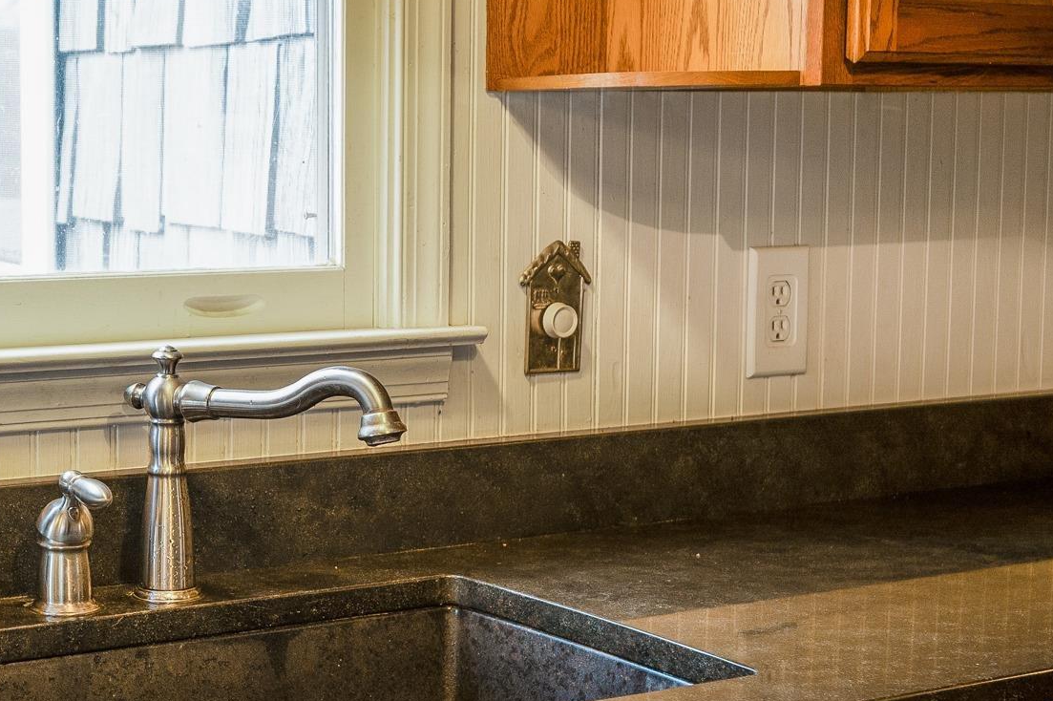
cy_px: 400
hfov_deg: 29.1
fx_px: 1988
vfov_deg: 20.0
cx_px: 221
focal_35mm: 68
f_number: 4
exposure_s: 1/10
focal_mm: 30
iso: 400
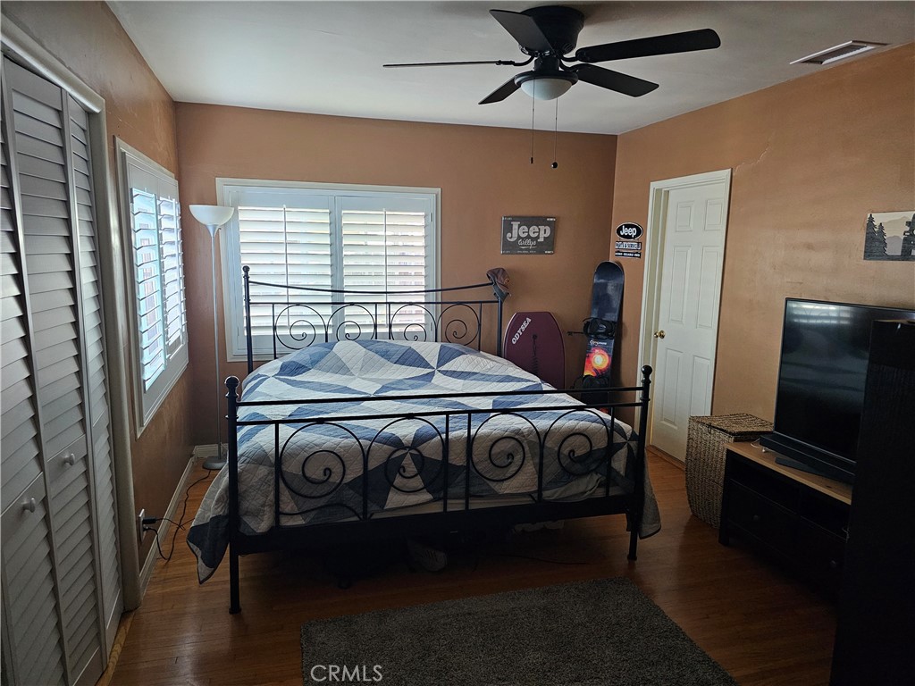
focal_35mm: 23
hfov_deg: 73.9
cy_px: 343
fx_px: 608
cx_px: 458
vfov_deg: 58.9
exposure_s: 1/60
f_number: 1.7
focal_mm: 6.3
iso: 800
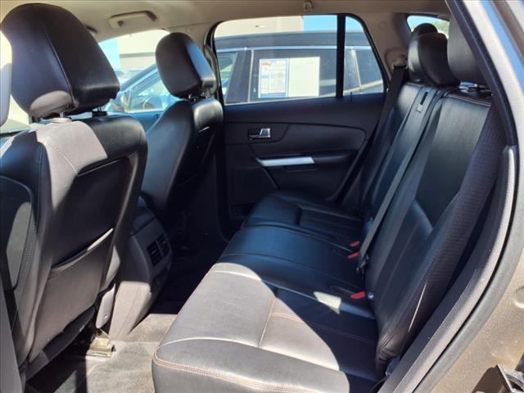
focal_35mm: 27
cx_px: 262
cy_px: 196
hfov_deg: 65.3
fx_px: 409
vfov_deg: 51.4
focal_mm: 3.58
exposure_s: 1/120
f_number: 1.9
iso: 40
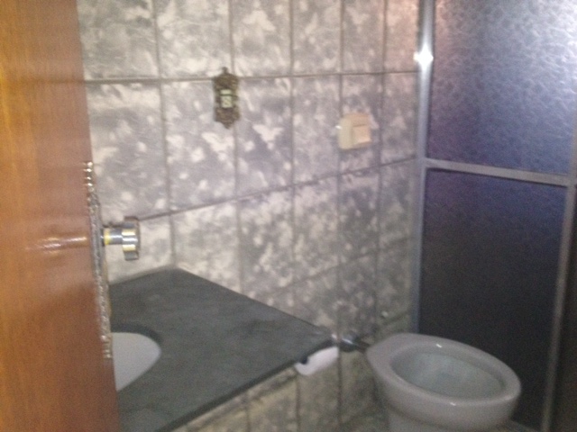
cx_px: 288
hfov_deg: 52.6
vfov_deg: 40.7
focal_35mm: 35
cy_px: 216
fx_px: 583
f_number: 2.4
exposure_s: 1/16
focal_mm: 4.28
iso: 320
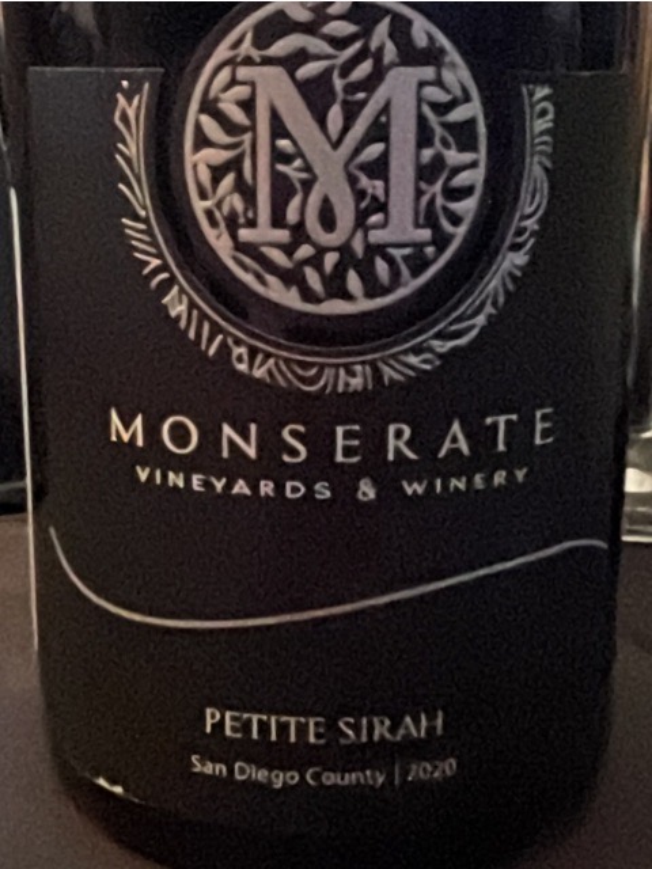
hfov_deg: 46.8
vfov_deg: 60.0
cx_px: 326
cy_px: 434
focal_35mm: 30
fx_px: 753
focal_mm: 1.54
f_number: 2.4
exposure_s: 1/40
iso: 2500
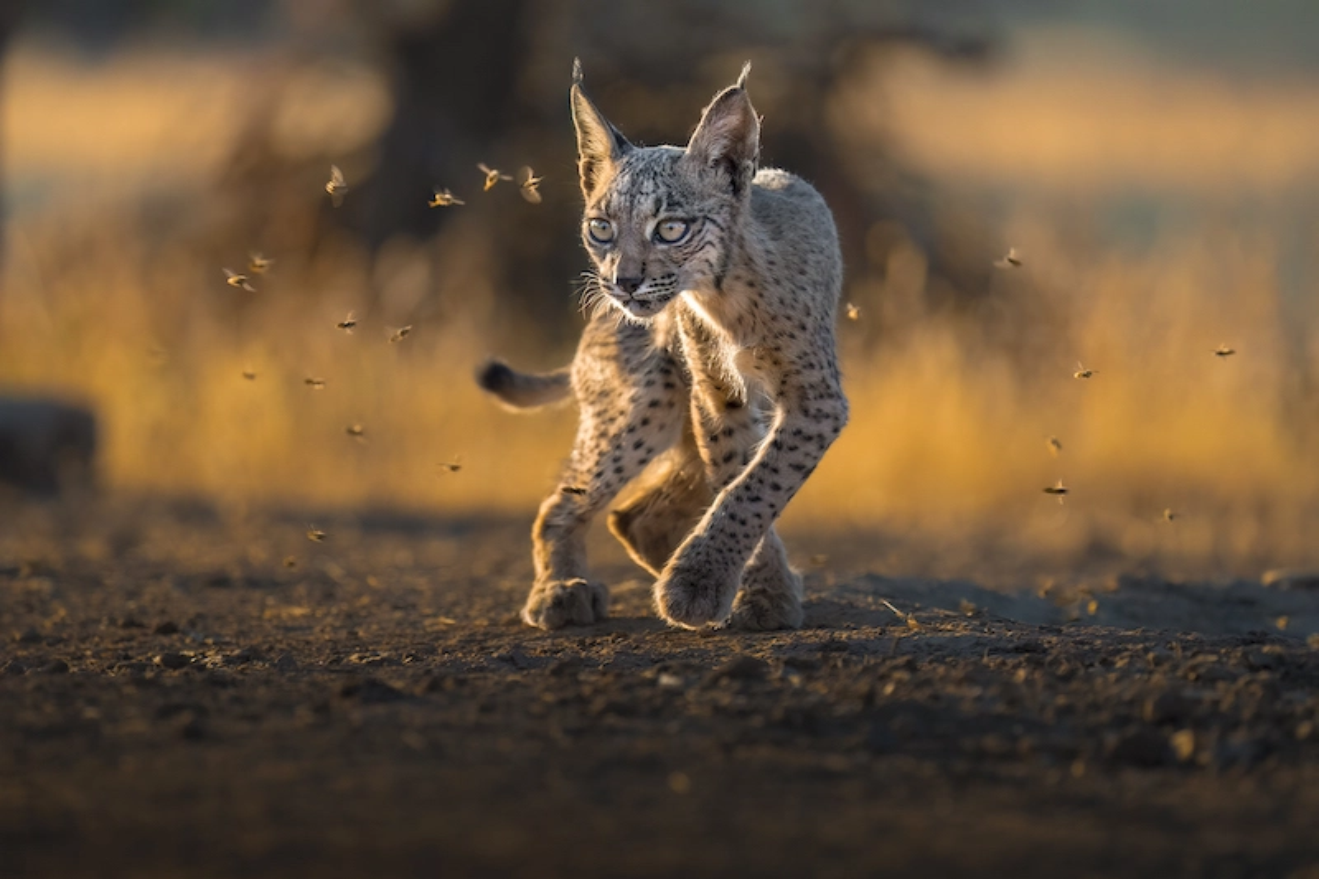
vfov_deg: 3.7
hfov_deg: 5.6
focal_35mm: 368
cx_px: 660
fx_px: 13479
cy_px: 440
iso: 2000
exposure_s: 1/400
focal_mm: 368
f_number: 6.3
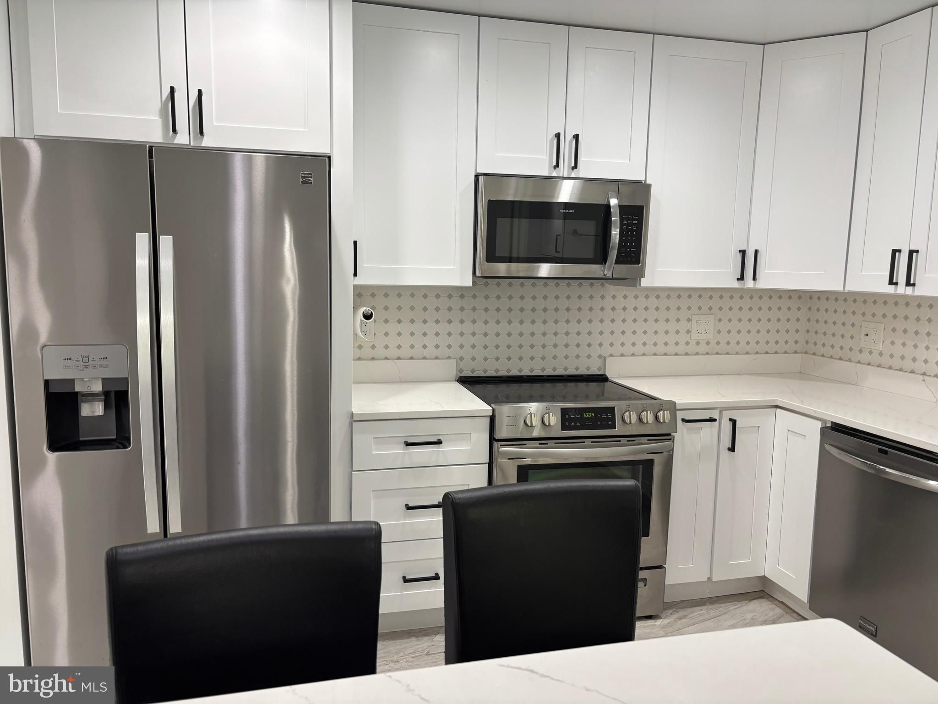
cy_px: 352
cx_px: 469
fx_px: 705
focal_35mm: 26
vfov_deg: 53.1
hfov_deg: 67.3
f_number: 1.6
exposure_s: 1/60
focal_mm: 5.96
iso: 80
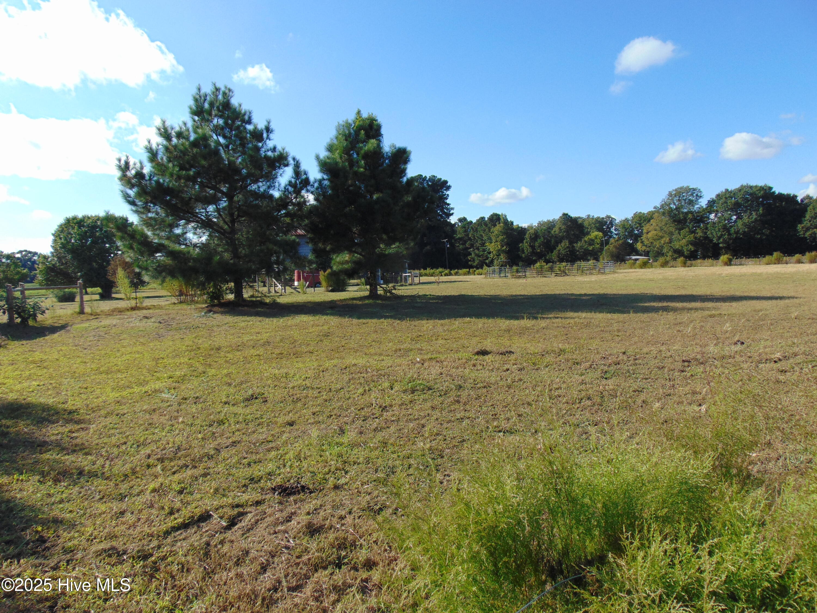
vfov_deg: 54.9
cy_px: 306
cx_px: 408
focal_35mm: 25
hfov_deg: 69.4
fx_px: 590
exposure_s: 1/200
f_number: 7.7
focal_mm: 4.5
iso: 80
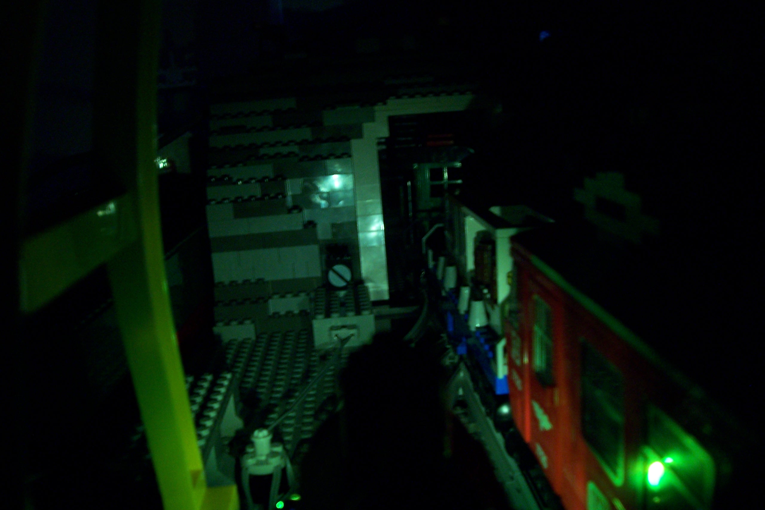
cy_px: 255
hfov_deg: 55.8
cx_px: 382
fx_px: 722
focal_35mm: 34
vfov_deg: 38.9
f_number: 2.7
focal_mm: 5.6
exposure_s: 1/8
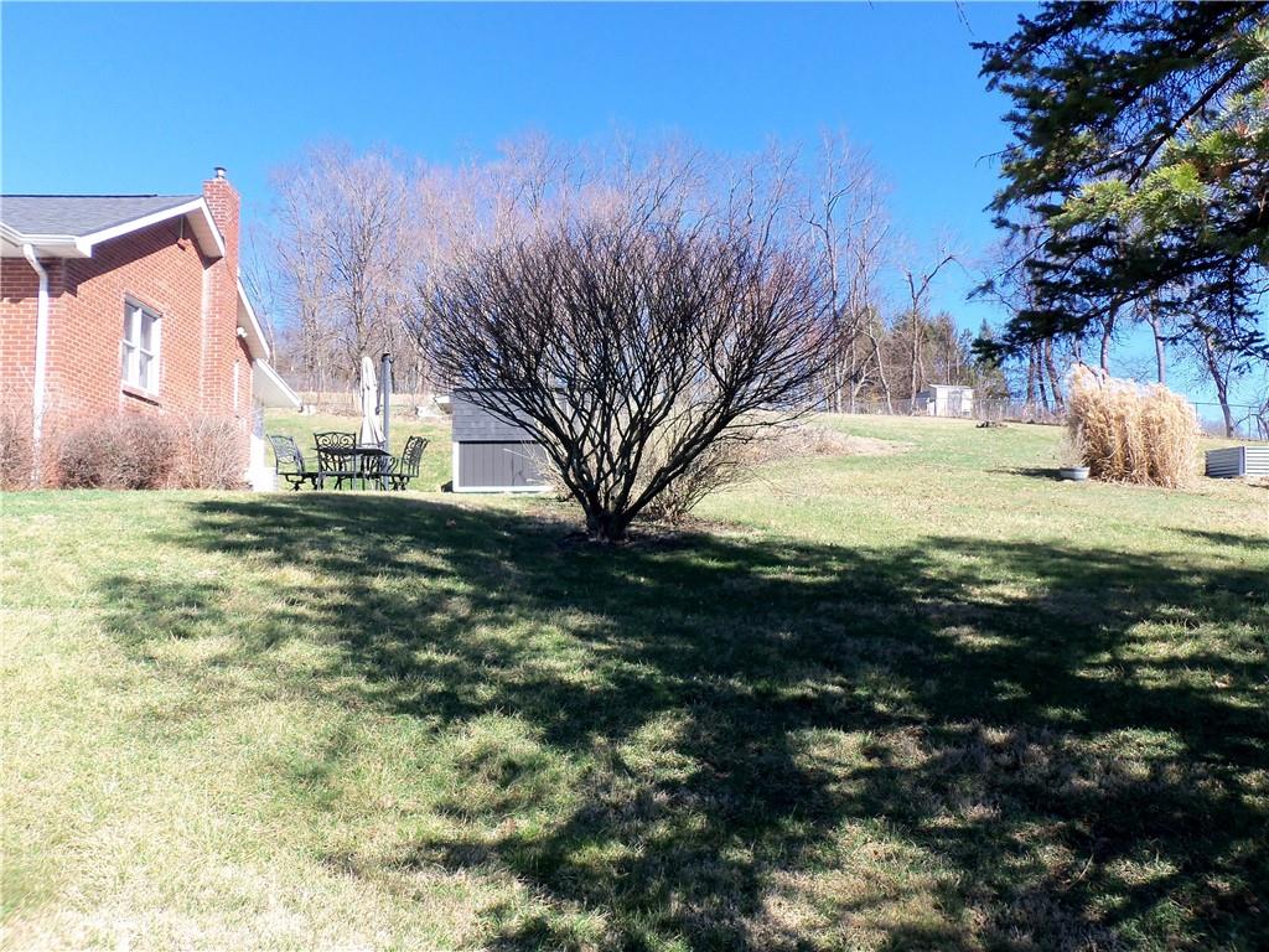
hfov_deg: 63.4
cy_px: 476
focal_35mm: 28
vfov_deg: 49.7
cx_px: 634
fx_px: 1026
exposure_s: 1/400
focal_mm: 5.1
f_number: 3.3
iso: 64
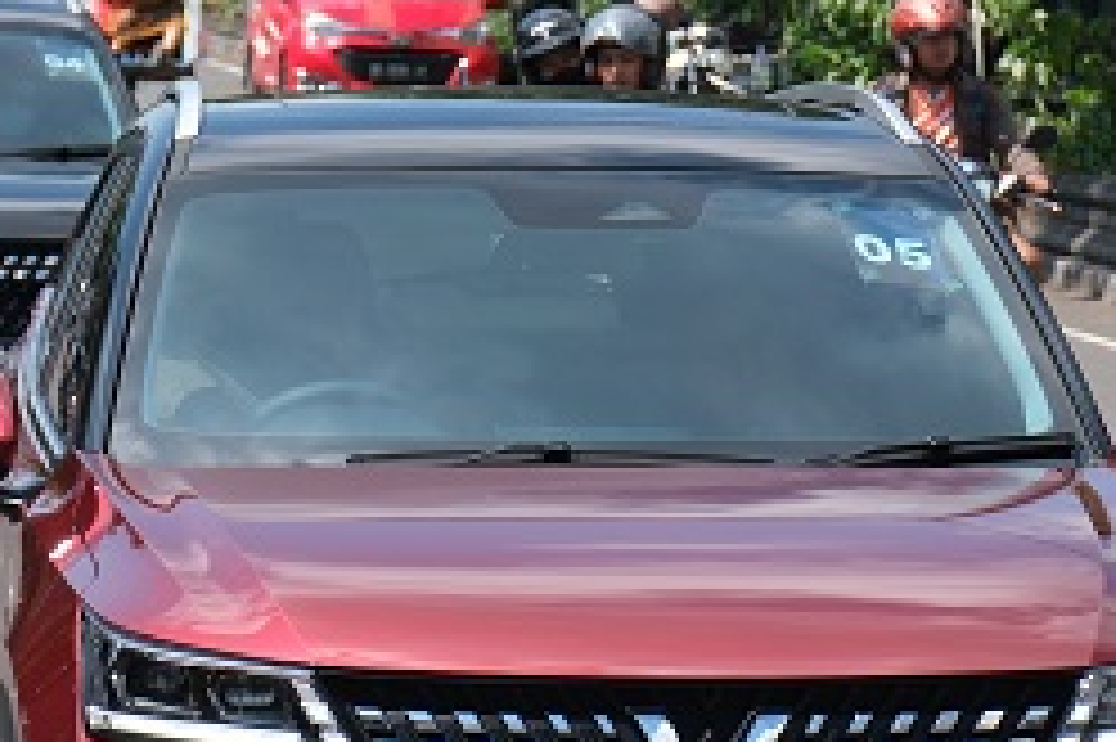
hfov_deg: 7.7
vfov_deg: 5.1
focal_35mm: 268
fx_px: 8302
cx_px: 810
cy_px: 281
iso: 200
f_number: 5.6
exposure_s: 1/500
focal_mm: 55
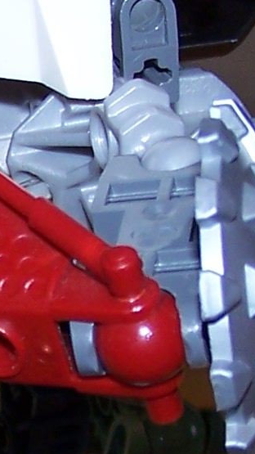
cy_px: 357
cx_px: -128
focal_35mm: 192
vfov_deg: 11.2
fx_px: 2309
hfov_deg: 6.2
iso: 80
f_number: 2.8
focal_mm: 6.3
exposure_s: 1/60
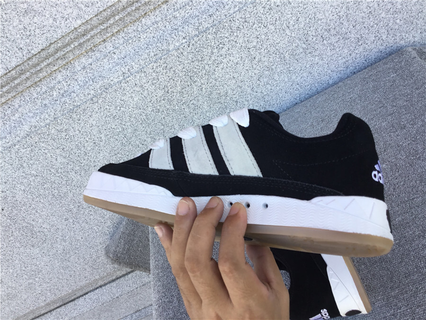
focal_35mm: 31
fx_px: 381
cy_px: 160
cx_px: 213
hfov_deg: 58.4
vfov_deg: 45.4
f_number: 2.4
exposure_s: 1/100
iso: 25
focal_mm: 3.3
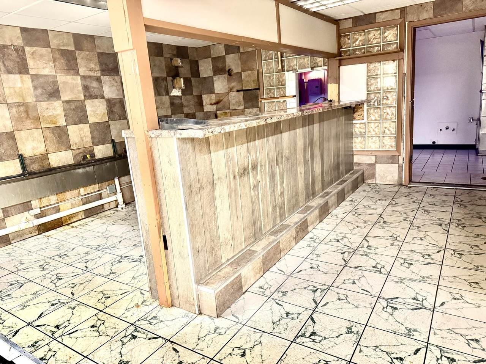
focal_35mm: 24
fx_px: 337
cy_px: 182
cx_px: 243
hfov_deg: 71.6
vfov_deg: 56.8
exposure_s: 1/60
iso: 640
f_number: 1.78
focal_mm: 6.76
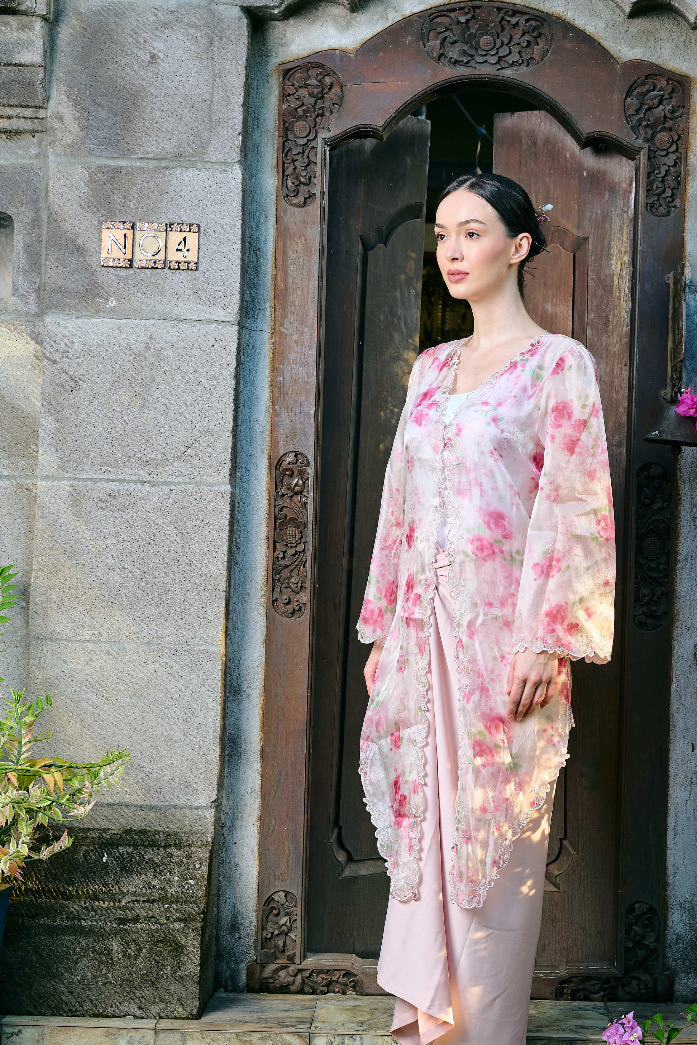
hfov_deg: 18.2
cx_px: 441
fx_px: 2178
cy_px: 595
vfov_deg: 27.0
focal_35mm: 75
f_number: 5
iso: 320
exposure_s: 1/160
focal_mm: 53
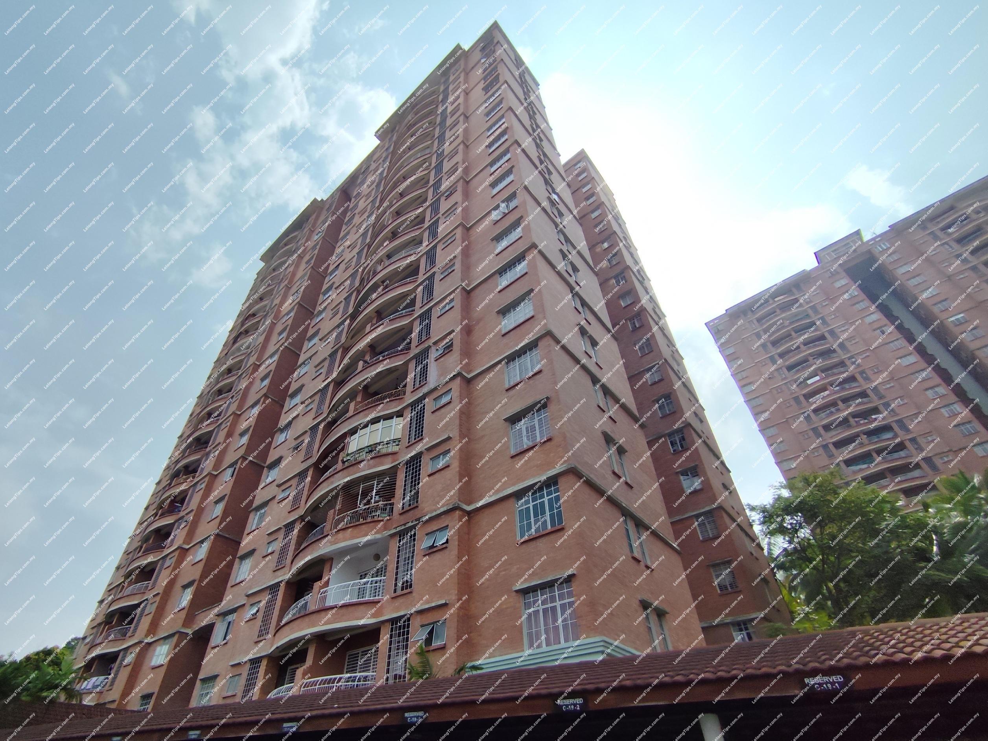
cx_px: 494
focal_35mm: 16
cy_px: 370
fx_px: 457
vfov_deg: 78.1
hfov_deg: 94.5
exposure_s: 1/5066
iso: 50
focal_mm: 1.65
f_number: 2.2
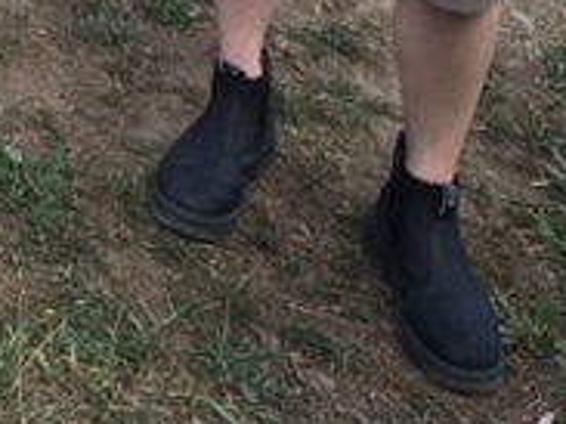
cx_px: -353
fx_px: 1765
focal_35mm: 108
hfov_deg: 16.2
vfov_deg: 12.5
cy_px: -331
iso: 25
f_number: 2.2
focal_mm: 4.15
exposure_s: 1/739
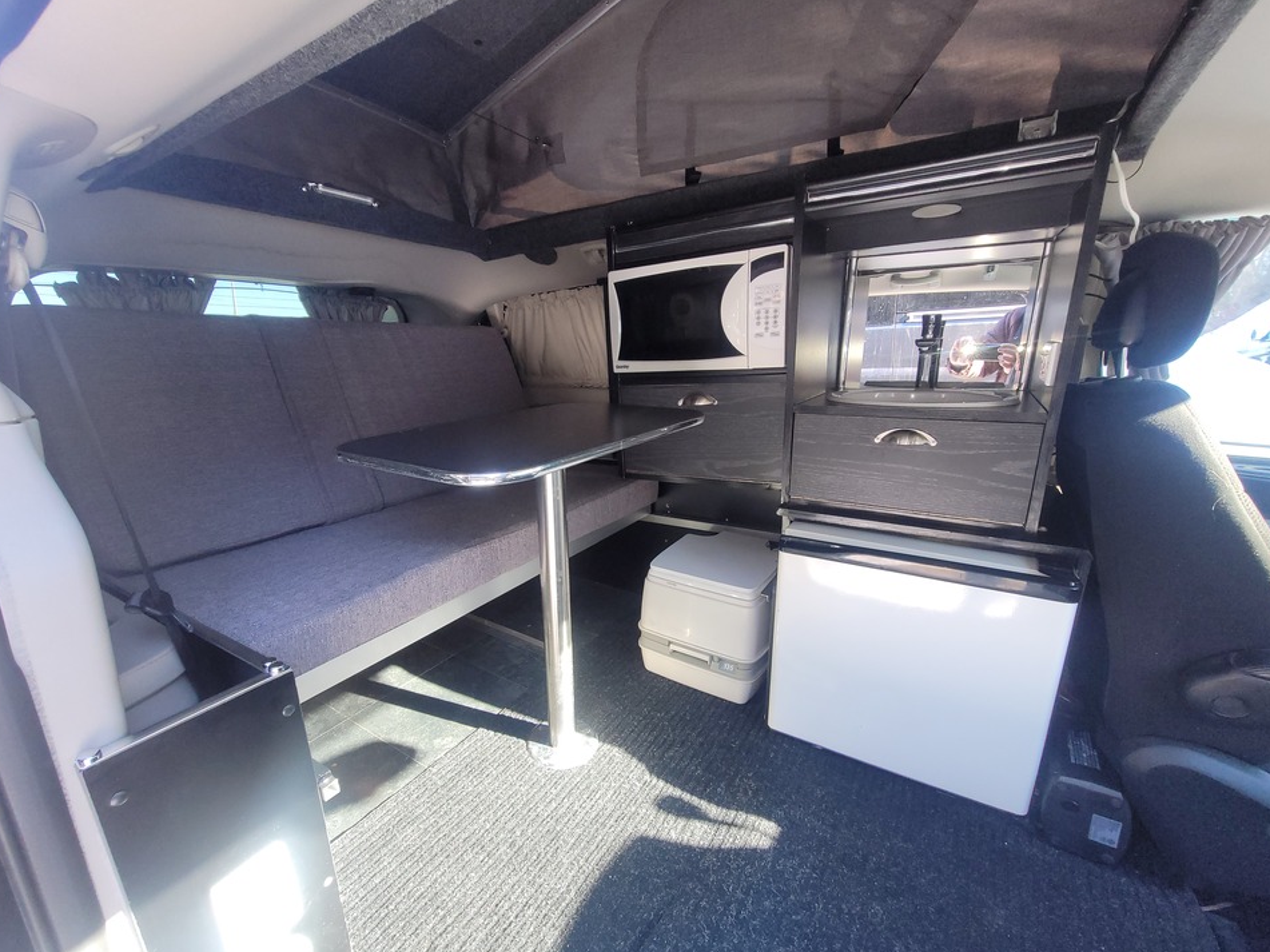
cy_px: 499
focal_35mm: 14
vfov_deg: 85.6
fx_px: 514
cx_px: 624
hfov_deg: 102.1
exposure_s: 1/60
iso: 64
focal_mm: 1.74
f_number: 2.2
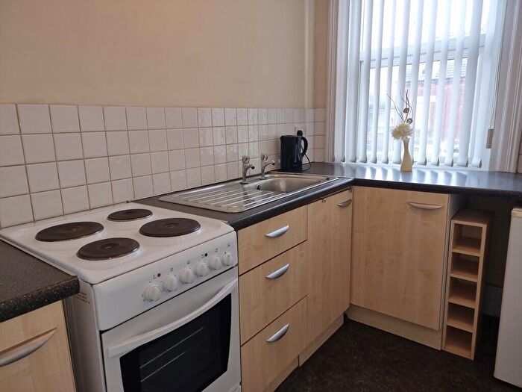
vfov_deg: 56.8
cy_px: 196
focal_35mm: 24
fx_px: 362
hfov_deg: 71.6
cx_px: 261
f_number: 1.8
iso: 53
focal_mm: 6.7
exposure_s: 1/50
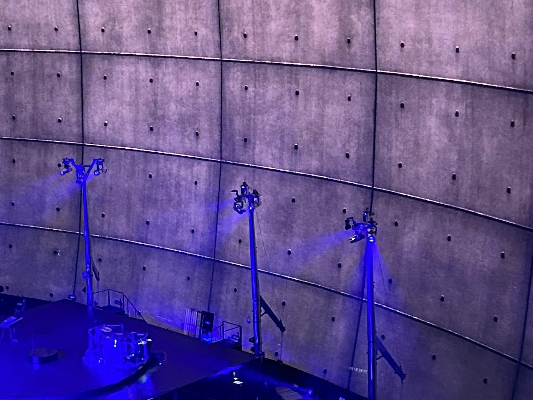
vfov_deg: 16.8
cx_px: 77
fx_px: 1355
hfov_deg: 21.9
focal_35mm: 88
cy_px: 195
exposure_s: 1/34
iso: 640
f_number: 1.5
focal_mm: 5.7
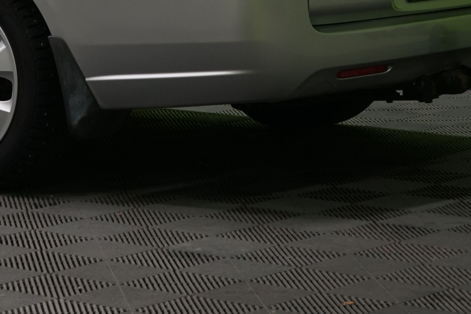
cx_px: -71
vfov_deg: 7.3
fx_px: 2447
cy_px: -124
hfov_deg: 10.8
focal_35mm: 187
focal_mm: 63
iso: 500
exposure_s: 1/50
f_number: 5.6
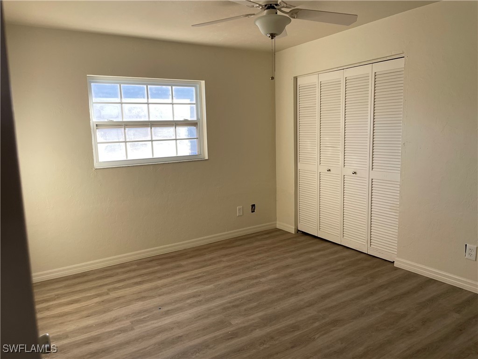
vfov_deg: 53.1
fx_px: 359
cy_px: 180
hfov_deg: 67.3
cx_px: 239
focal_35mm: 26
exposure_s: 1/121
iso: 50
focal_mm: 4.2
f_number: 1.6
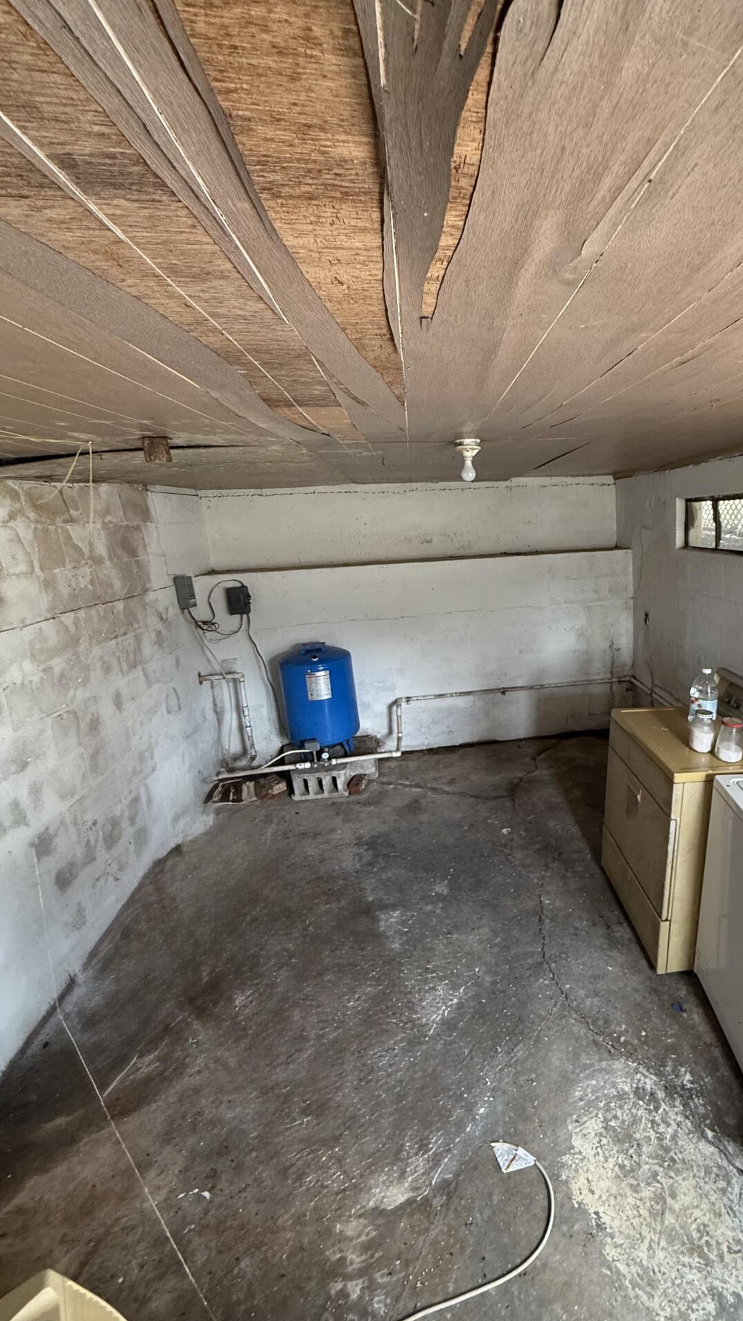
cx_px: 519
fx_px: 561
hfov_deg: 64.6
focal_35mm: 16
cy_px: 634
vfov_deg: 99.3
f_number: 2.2
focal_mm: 2.22
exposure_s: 1/61
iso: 320
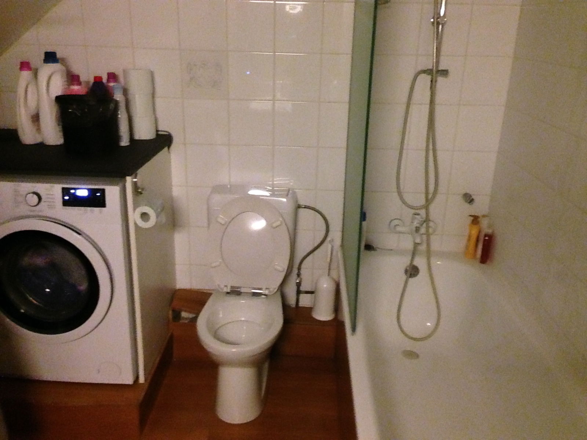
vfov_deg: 42.9
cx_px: 294
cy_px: 220
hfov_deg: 55.4
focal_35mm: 33
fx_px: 560
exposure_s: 1/20
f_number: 2.4
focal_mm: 4.12
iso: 1600
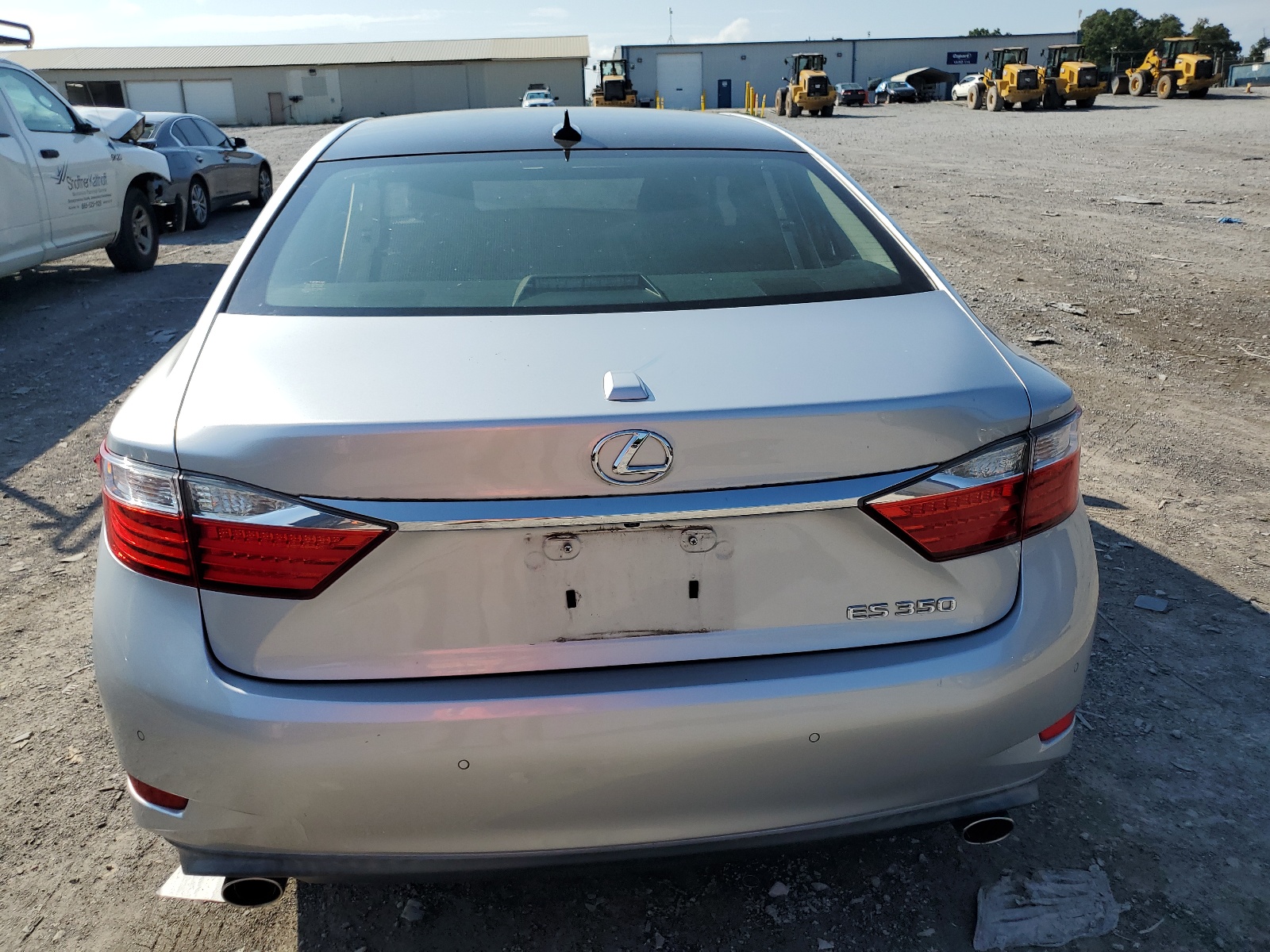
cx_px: 635
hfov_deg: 67.3
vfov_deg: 53.1
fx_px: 954
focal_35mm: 26
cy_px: 476
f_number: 1.5
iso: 50
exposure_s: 1/5000
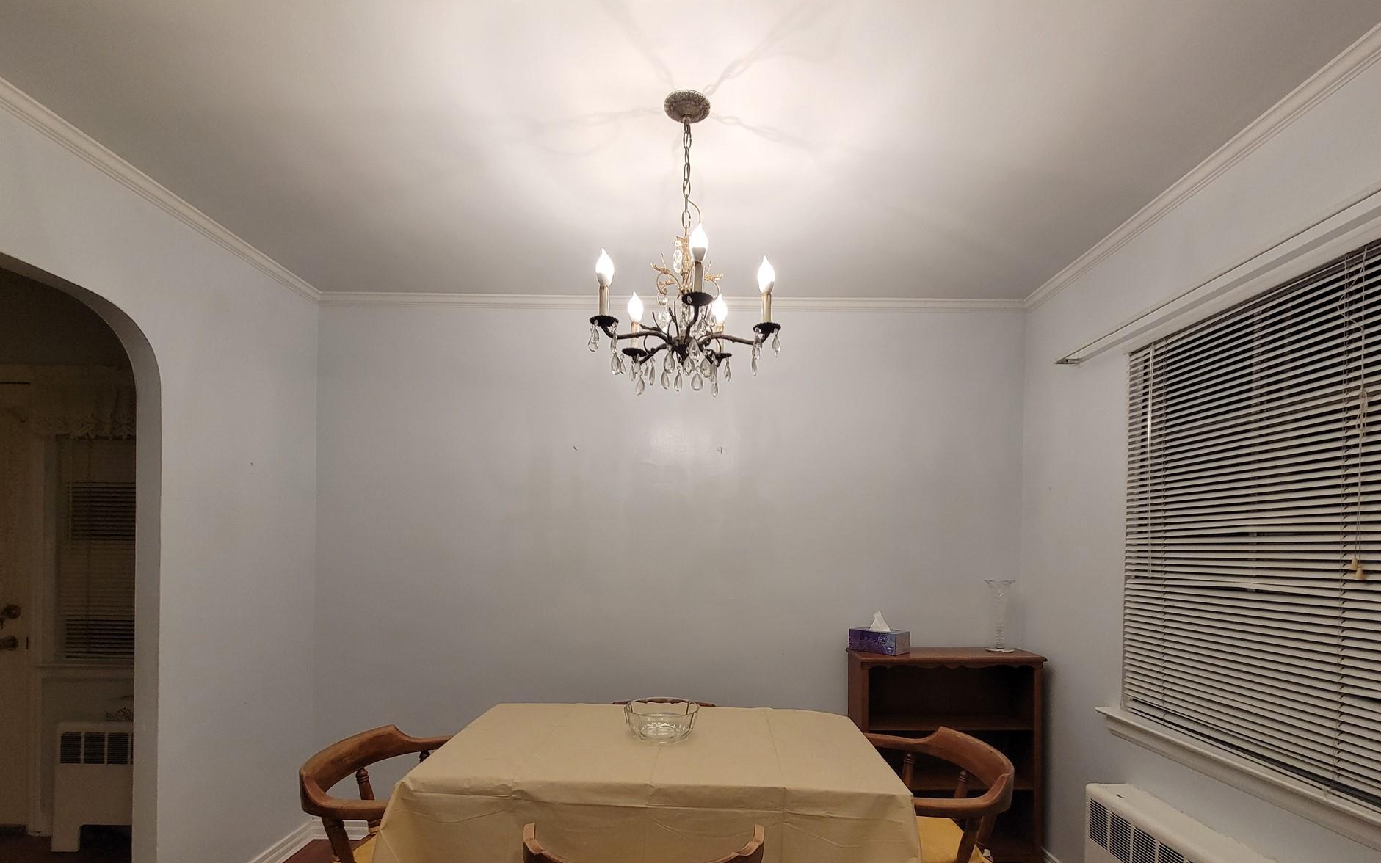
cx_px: 699
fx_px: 565
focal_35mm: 15
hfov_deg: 101.5
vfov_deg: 73.0
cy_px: 561
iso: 320
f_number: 2.2
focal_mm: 2.2
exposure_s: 1/60
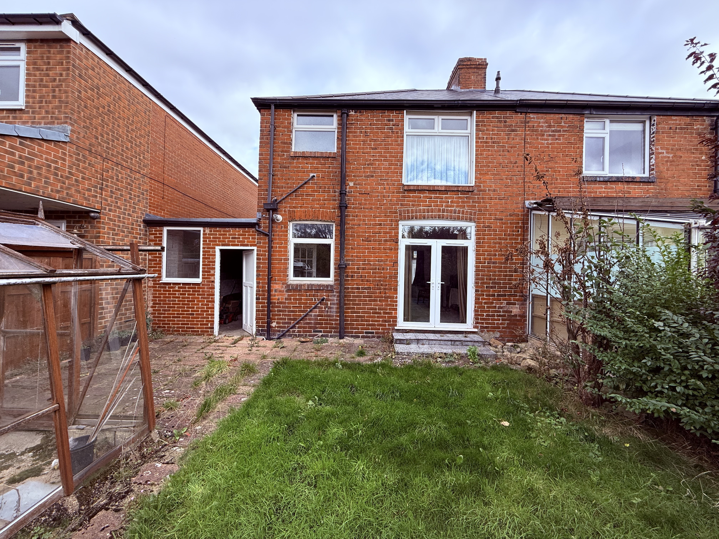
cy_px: 270
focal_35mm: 14
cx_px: 360
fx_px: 291
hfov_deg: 102.1
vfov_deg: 85.7
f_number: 2.2
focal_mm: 2.22
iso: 50
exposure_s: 1/319
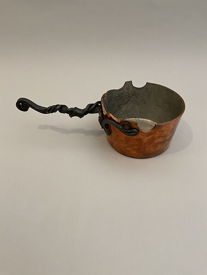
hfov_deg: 48.2
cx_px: 104
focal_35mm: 29
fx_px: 231
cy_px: 138
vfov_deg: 61.7
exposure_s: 1/60
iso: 160
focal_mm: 3
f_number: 1.8
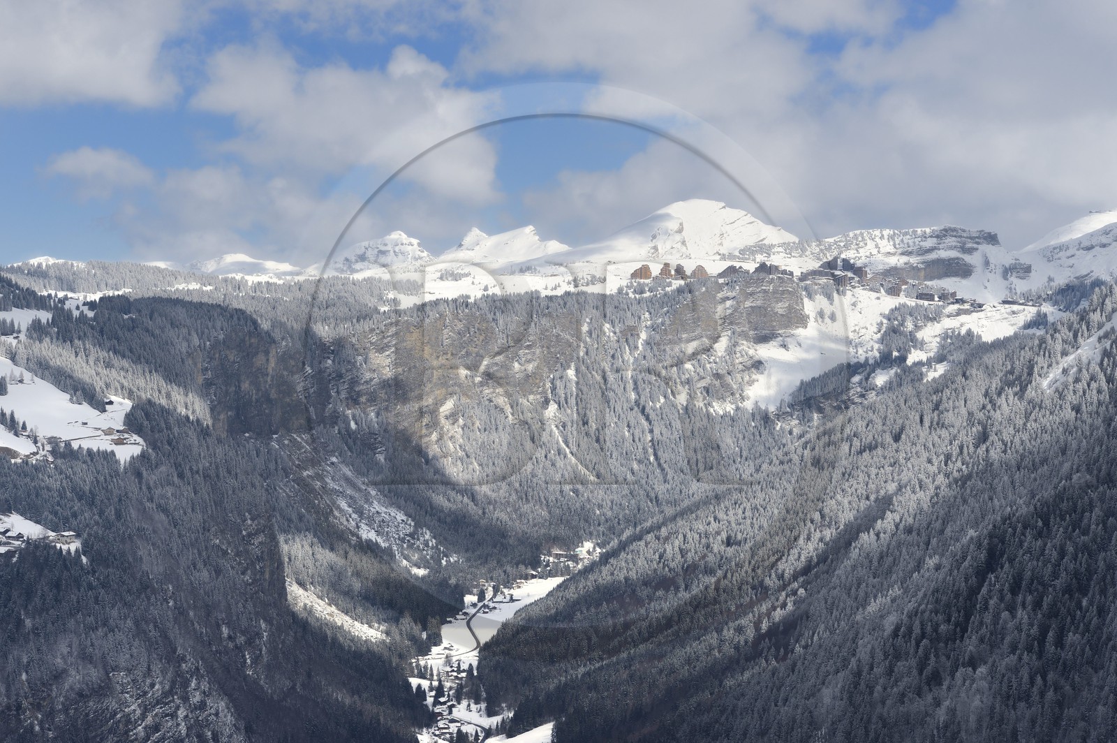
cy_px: 372
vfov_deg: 16.6
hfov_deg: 24.8
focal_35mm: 82
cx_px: 558
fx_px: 2542
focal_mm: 82
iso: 200
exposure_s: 1/800
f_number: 9
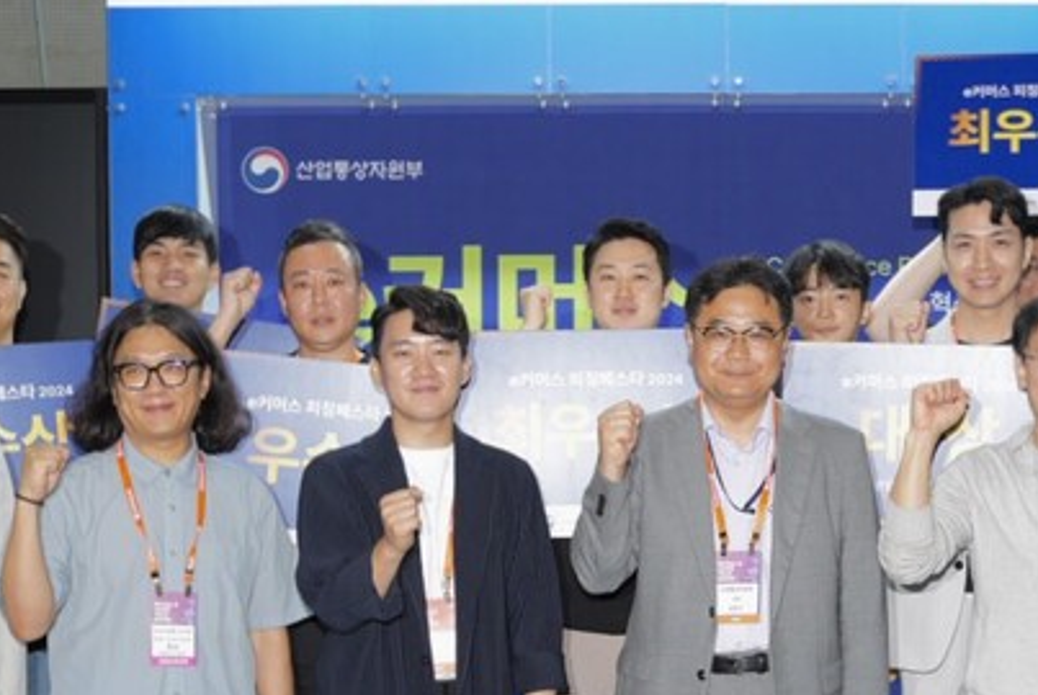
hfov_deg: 28.9
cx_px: 731
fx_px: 1992
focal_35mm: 69
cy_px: 517
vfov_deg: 19.7
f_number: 4
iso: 640
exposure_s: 1/160
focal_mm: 29
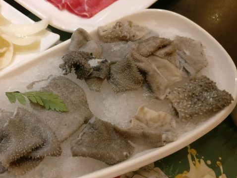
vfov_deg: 35.1
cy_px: 103
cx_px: 78
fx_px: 281
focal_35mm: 41
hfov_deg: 45.0
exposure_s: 1/20
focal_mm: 4.26
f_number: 2
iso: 500
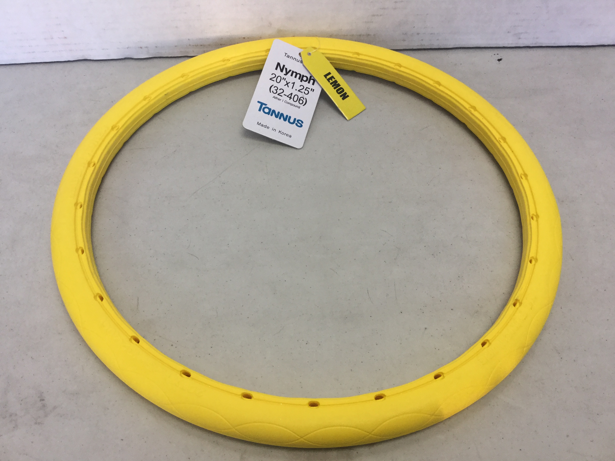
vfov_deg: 45.4
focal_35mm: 31
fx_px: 551
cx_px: 308
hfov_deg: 58.4
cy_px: 230
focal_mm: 3.3
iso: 32
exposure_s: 1/40
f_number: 2.4
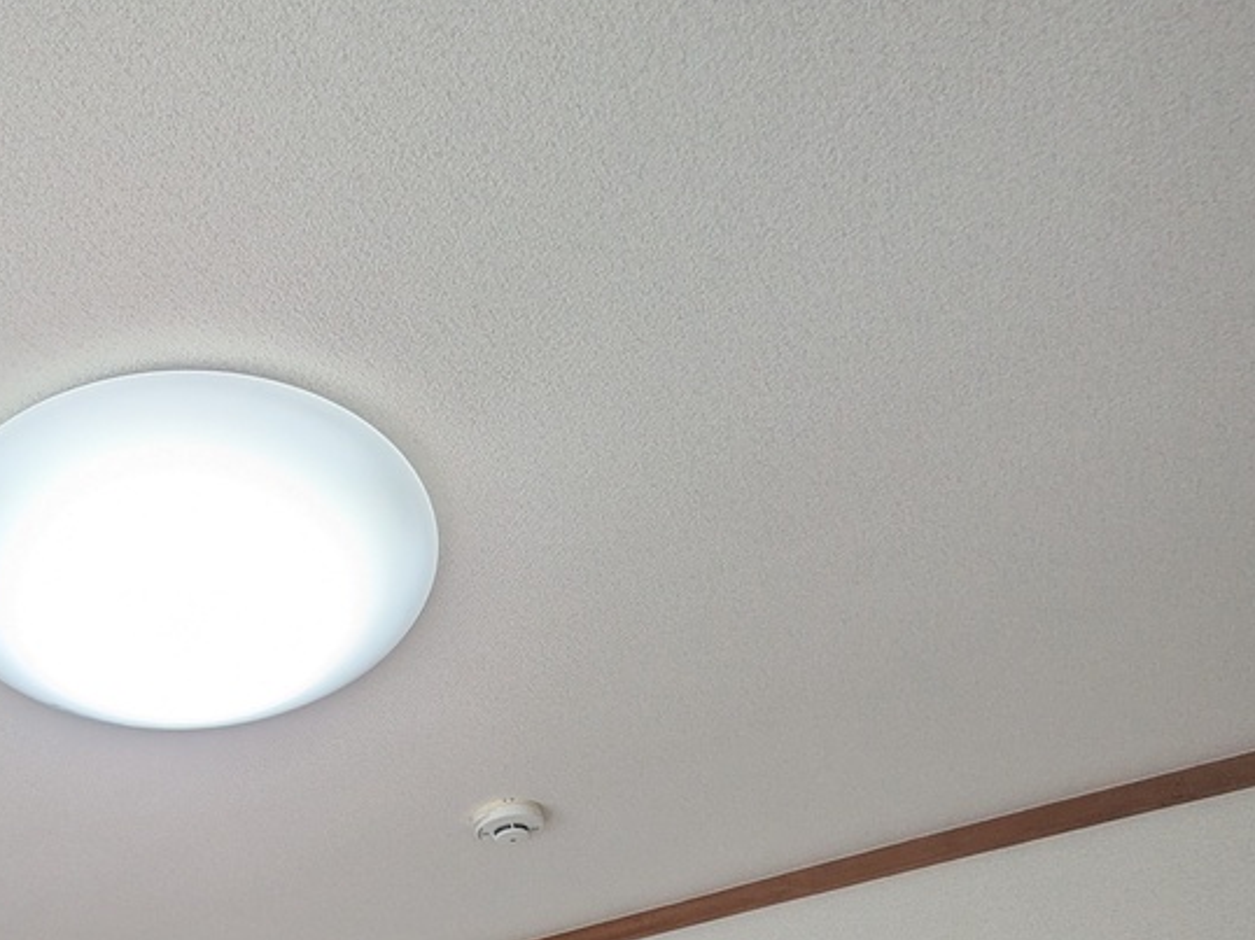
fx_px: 906
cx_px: 154
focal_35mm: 25
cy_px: 625
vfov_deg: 53.8
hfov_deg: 60.2
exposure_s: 1/277
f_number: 2.2
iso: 42
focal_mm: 1.83
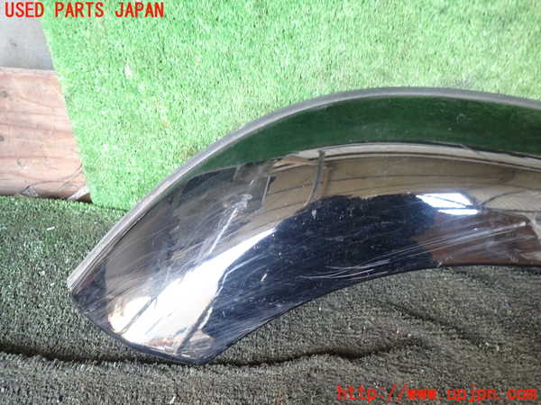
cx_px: 270
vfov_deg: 54.9
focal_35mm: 25
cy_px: 202
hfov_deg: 69.4
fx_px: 391
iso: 200
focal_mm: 4.5
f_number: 2
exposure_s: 1/40
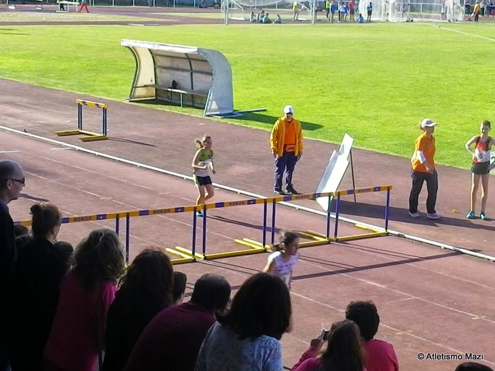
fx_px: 1215
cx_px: 248
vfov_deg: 17.4
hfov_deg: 23.0
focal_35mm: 85
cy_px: 186
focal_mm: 14.9
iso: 640
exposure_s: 1/160
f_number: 13.3
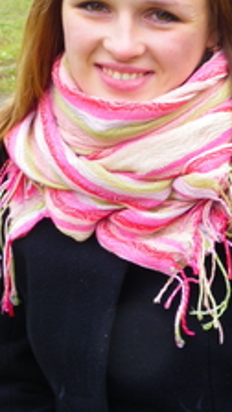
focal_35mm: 114
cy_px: 109
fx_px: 1247
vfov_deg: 18.7
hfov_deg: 10.6
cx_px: 129
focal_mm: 9.2
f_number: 4
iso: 64
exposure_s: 1/60
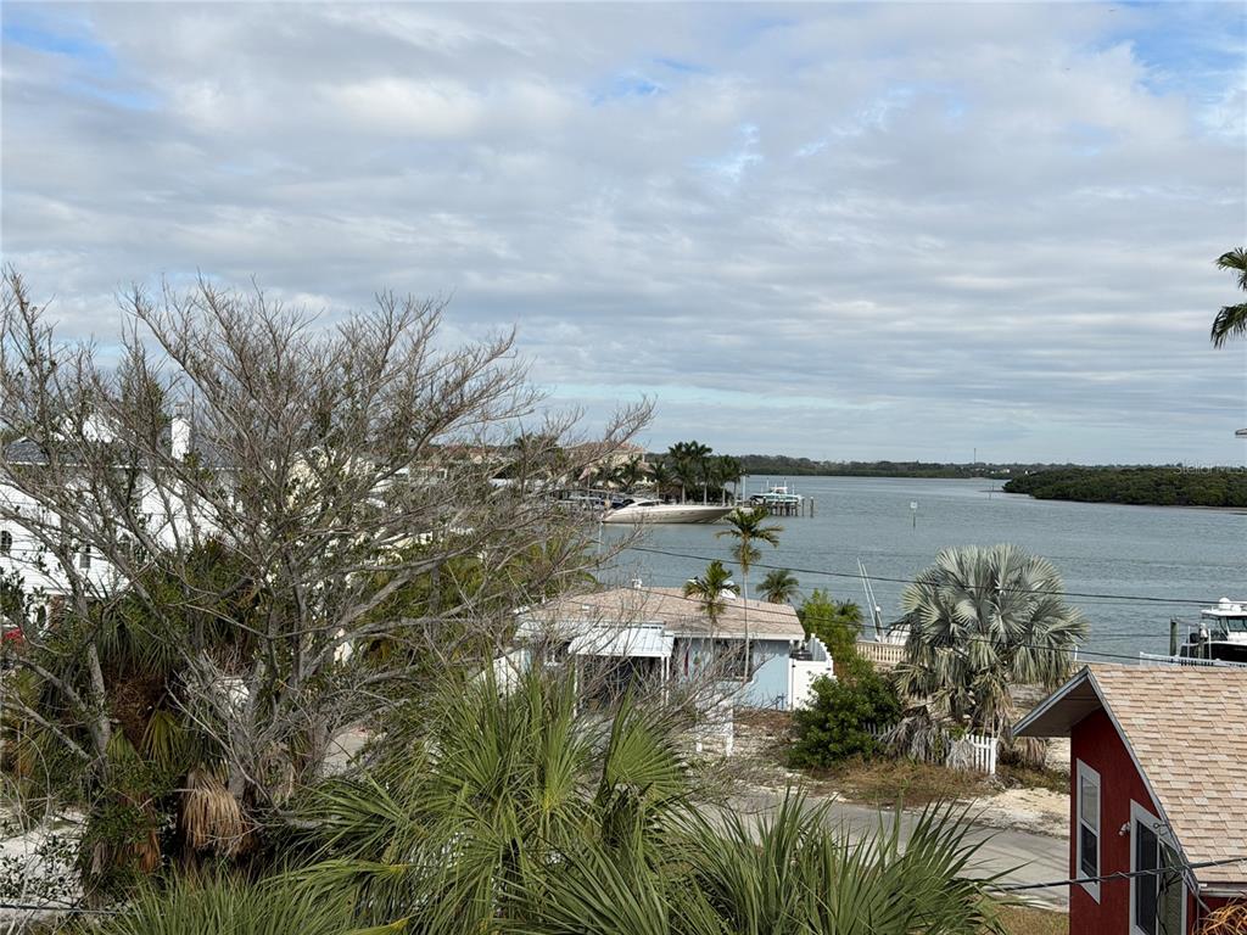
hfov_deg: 39.7
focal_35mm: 48
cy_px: 468
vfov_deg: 30.3
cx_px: 624
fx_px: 1729
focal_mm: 6.76
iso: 64
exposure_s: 1/7143
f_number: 1.78
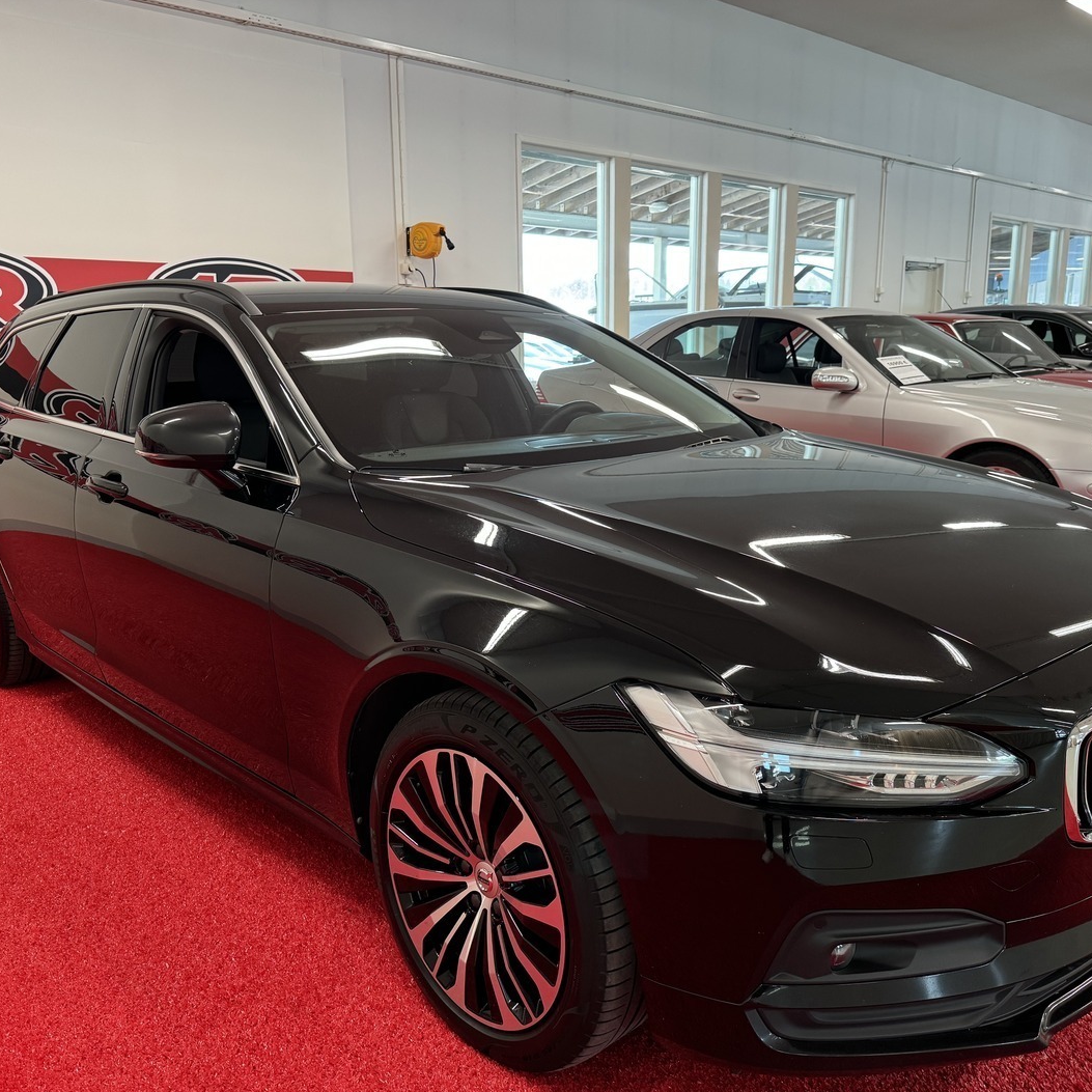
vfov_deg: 55.6
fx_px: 1035
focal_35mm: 29
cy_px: 556
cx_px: 590
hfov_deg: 55.6
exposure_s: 1/50
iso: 200
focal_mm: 6.76
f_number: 1.78
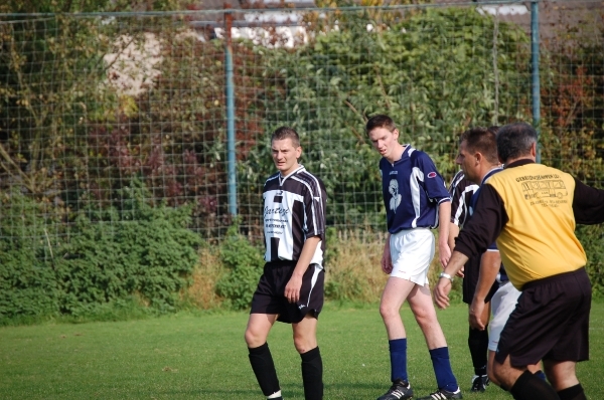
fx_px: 5025
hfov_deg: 6.9
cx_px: 302
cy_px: 200
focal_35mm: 300
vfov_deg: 4.6
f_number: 5.6
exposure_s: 1/1000
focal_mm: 200
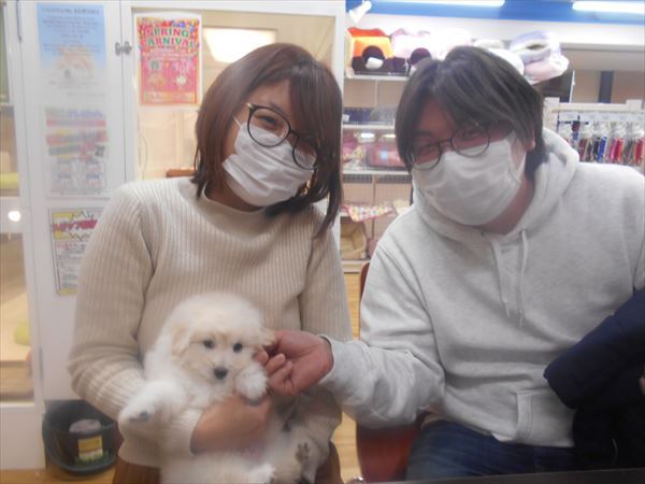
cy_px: 242
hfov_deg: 67.3
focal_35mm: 26
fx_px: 484
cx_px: 322
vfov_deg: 53.1
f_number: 3.2
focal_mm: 4.6
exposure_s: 1/30
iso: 200
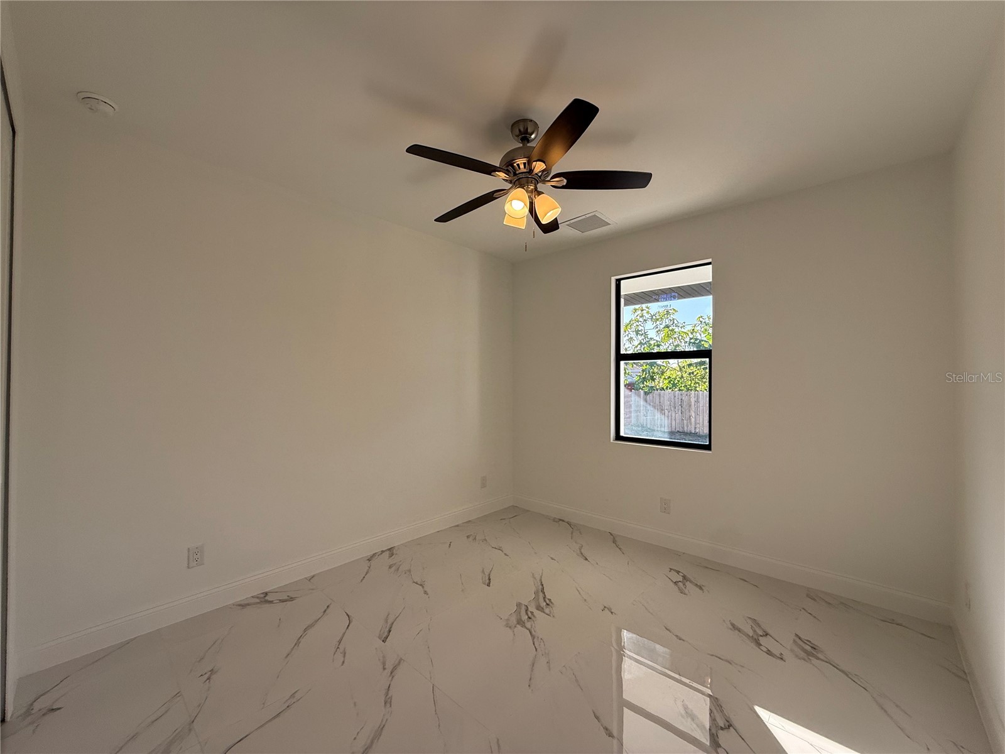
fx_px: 406
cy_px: 377
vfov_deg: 85.7
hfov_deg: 102.1
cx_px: 502
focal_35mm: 14
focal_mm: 2.22
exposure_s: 1/179
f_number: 2.2
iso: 64
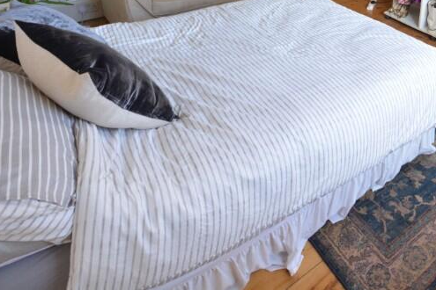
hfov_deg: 54.4
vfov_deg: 37.3
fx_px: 375
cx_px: 372
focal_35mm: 31
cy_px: -8
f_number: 8
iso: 400
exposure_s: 1/20
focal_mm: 10
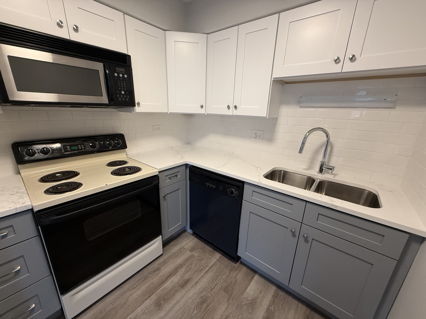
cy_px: 160
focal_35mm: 14
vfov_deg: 85.7
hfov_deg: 102.1
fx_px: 172
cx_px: 213
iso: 320
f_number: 2.2
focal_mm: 2.22
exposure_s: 1/120
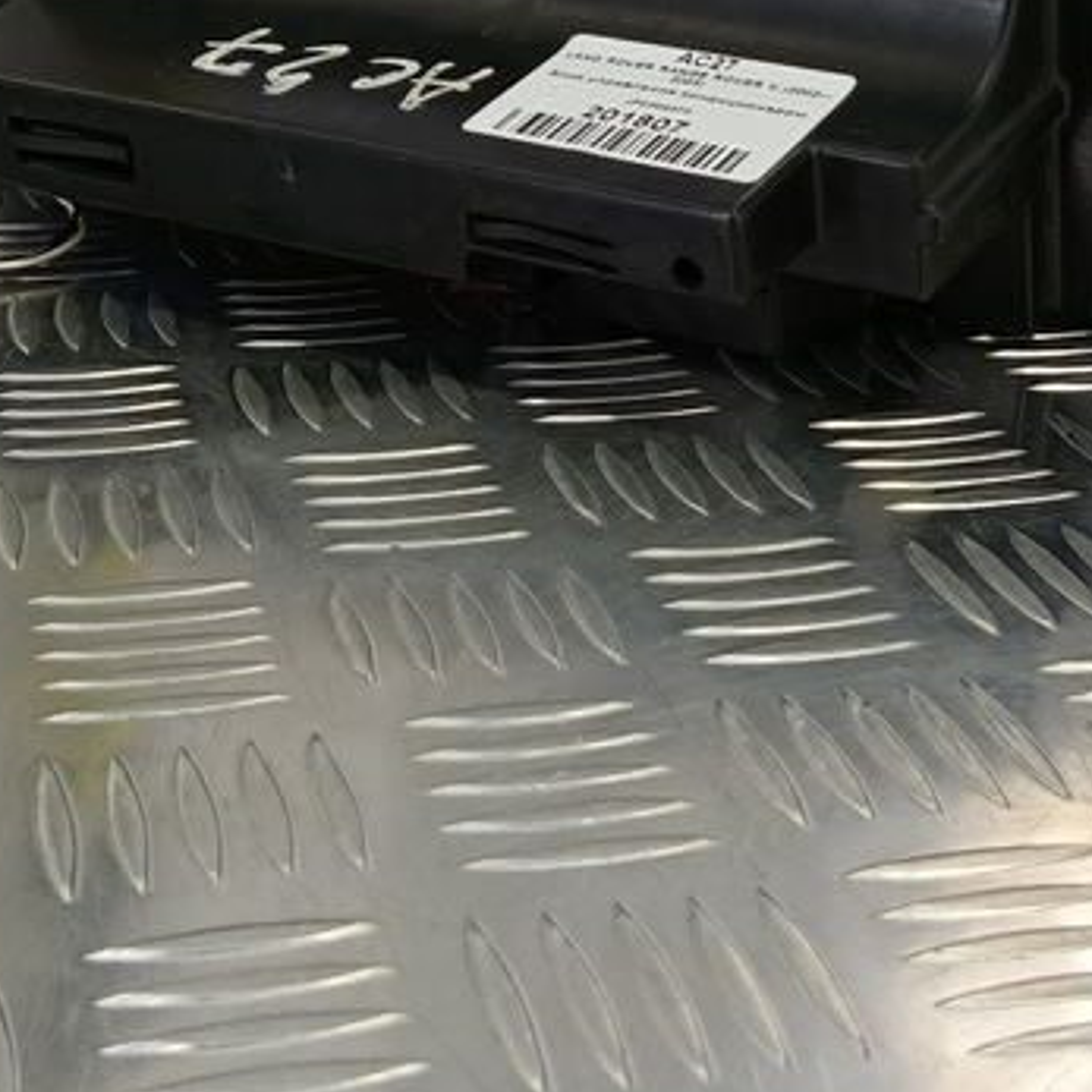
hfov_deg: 28.6
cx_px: 557
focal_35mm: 60
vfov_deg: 27.4
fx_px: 2141
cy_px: 66
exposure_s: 1/50
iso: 130
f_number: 1.6
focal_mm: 4.11
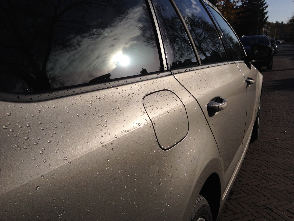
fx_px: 297
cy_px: 110
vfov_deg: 40.7
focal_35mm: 35
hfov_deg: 52.6
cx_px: 147
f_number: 2.4
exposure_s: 1/6944
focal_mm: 4.28
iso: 50
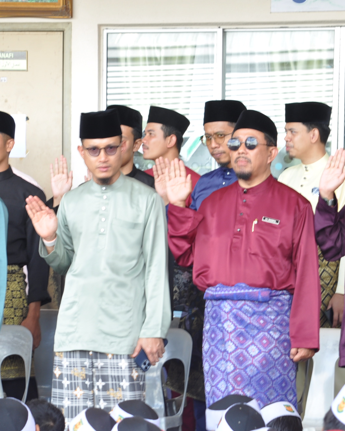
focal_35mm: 250
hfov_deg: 6.2
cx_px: 140
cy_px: 210
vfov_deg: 7.7
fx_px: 3190
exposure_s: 1/15
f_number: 8
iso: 200
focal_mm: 110
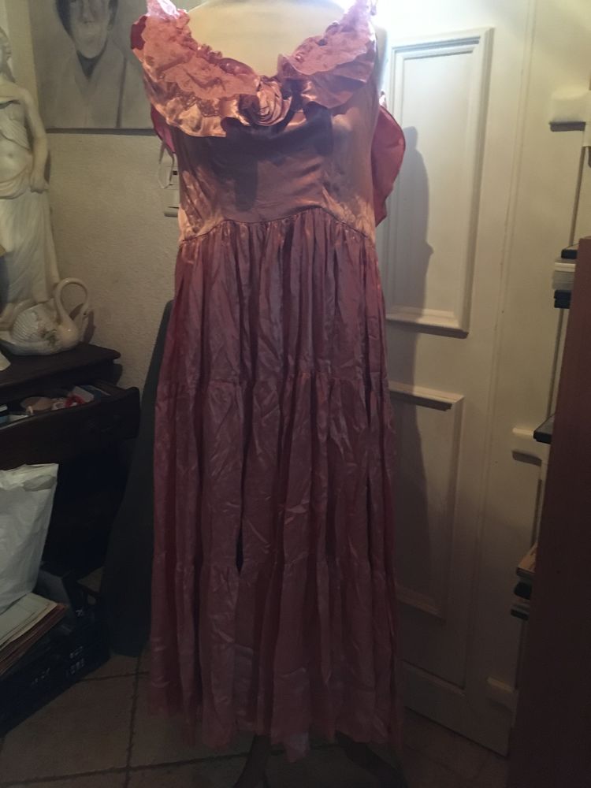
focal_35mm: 29
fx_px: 660
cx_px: 296
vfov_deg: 61.7
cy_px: 394
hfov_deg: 48.2
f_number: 2.2
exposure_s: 1/17
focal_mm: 4.15
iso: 320
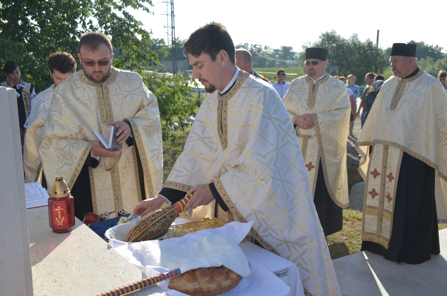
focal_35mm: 39
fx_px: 483
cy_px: 148
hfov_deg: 49.6
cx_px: 224
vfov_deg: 34.1
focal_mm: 26
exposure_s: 1/640
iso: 250
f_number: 5.6
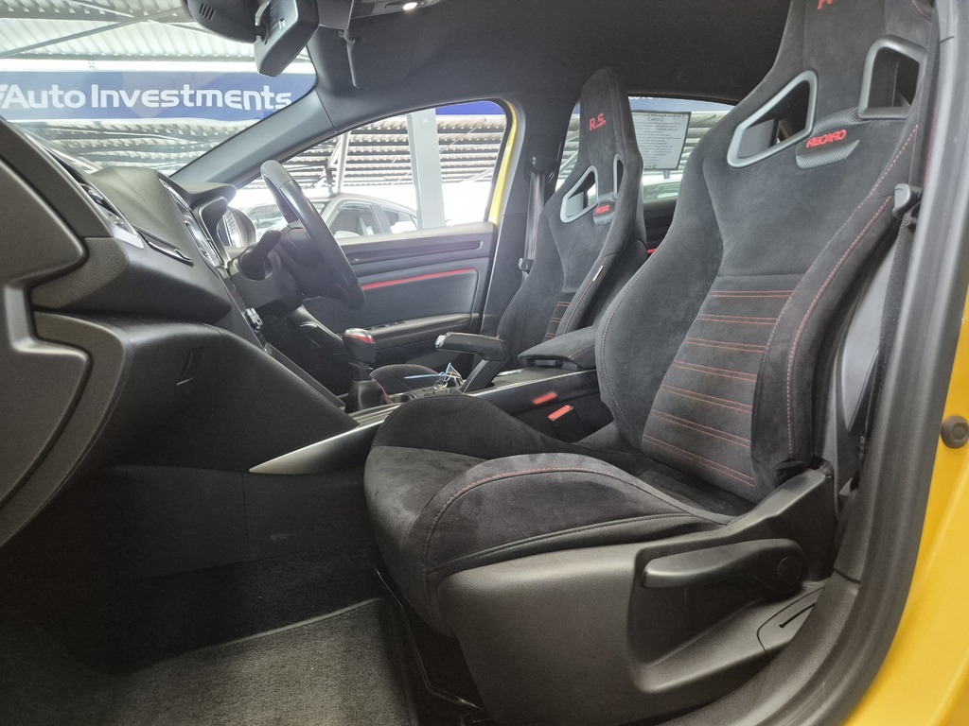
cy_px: 363
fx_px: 644
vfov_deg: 58.9
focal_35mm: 23
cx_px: 484
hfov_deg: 73.9
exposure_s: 1/100
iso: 1600
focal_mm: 5.4
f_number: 1.8
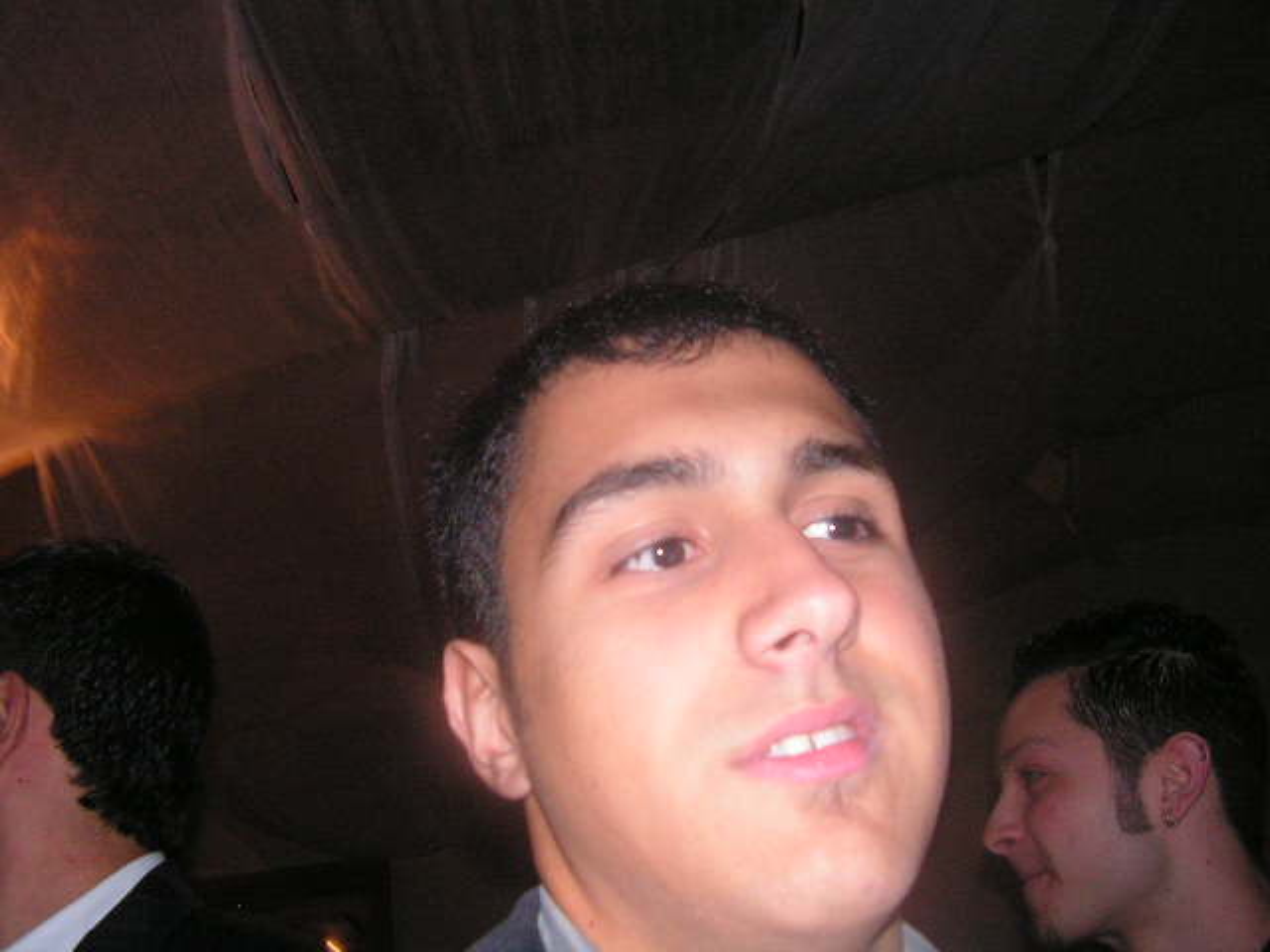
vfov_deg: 39.7
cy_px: 476
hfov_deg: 51.4
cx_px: 635
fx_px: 1321
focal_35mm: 36
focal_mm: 6
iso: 200
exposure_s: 1/40
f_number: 3.2
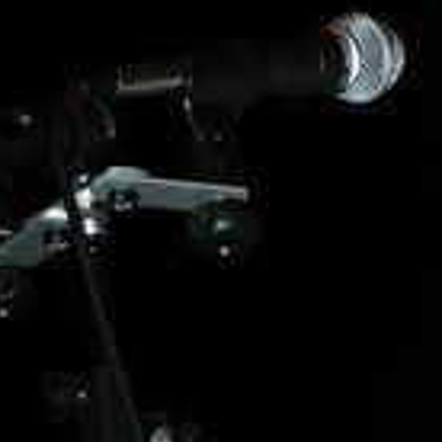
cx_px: 391
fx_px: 3337
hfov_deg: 7.6
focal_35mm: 231
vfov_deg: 7.6
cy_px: 404
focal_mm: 50
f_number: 5.6
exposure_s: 1/60
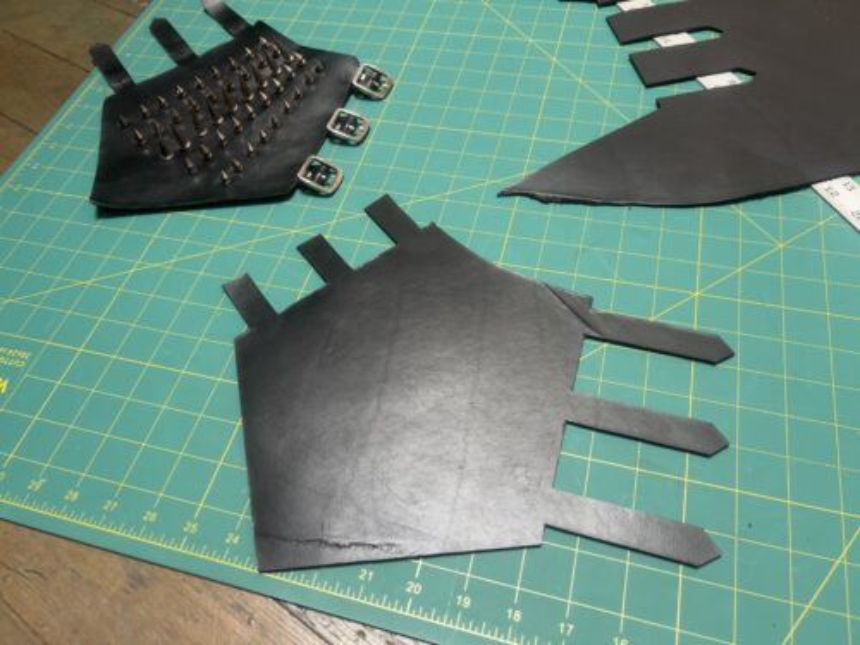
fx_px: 646
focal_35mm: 26
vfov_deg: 53.1
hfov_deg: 67.3
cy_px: 322
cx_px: 430
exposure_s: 1/60
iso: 250
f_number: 1.5
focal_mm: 5.7
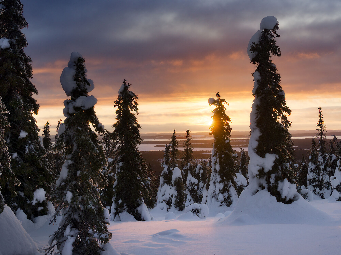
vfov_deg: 26.1
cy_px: 107
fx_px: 552
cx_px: 199
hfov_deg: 34.3
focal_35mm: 56
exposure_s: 1/50
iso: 100
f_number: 8
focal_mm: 28
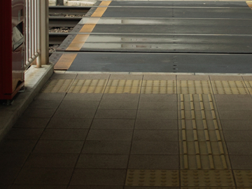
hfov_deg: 17.5
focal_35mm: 112
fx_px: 815
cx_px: 176
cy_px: -7
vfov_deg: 13.0
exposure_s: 1/160
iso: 100
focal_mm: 24.2
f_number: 2.8
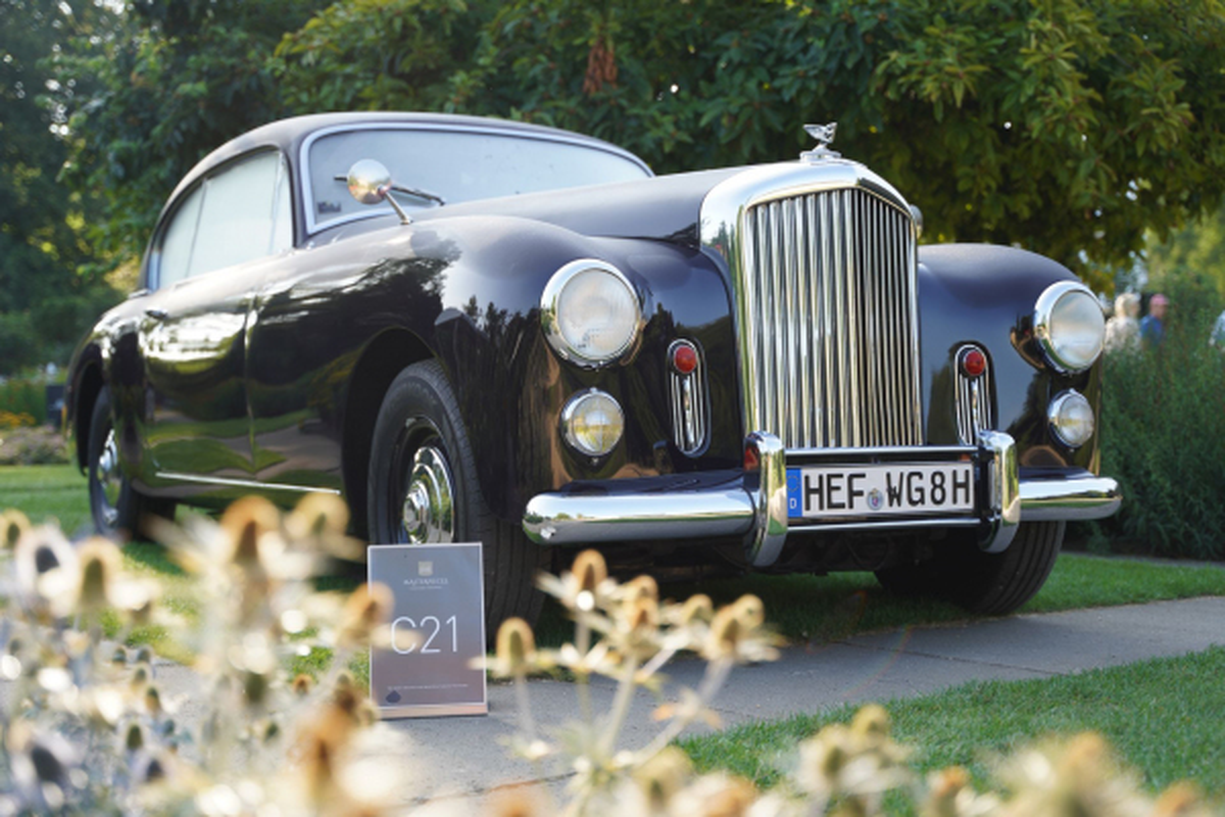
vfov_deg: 28.1
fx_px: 1633
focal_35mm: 48
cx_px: 612
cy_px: 408
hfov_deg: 41.1
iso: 100
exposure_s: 1/250
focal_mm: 48
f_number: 2.8
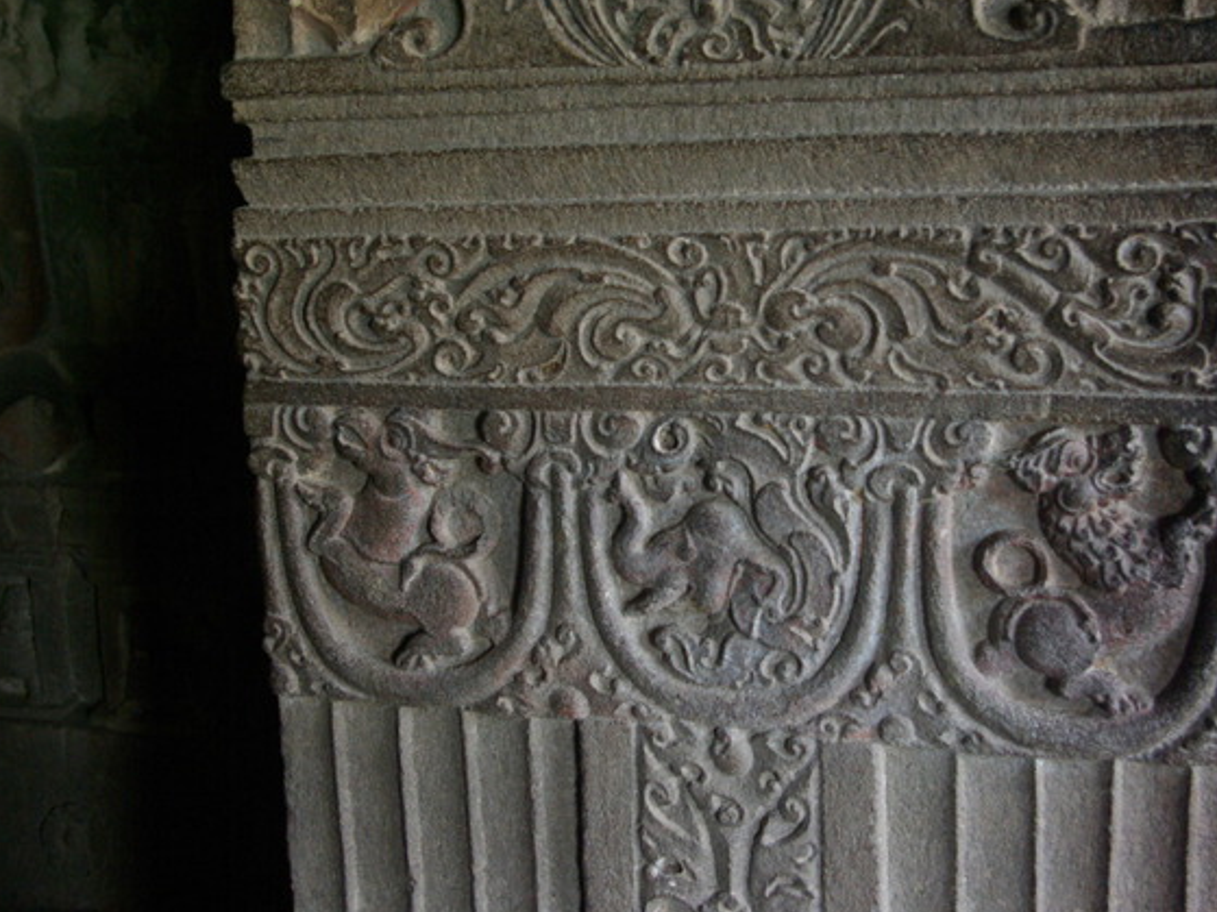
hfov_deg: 35.2
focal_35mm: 55
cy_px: 454
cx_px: 662
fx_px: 1917
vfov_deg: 26.8
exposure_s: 1/10
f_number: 4
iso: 800
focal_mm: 33
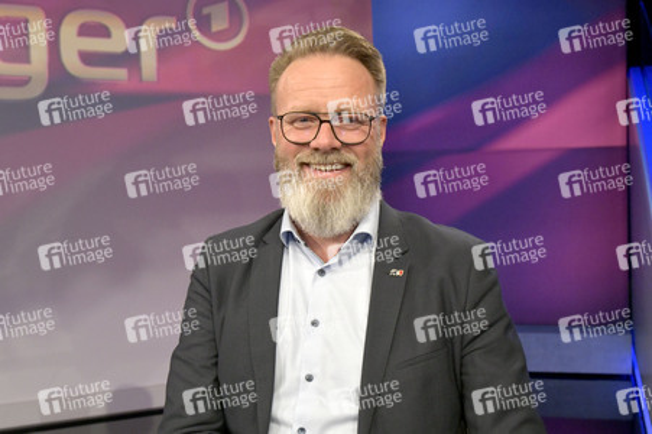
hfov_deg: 53.2
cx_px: 326
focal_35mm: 36
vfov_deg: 36.8
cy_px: 217
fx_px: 652
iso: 2000
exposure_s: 1/200
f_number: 7.1
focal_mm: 36
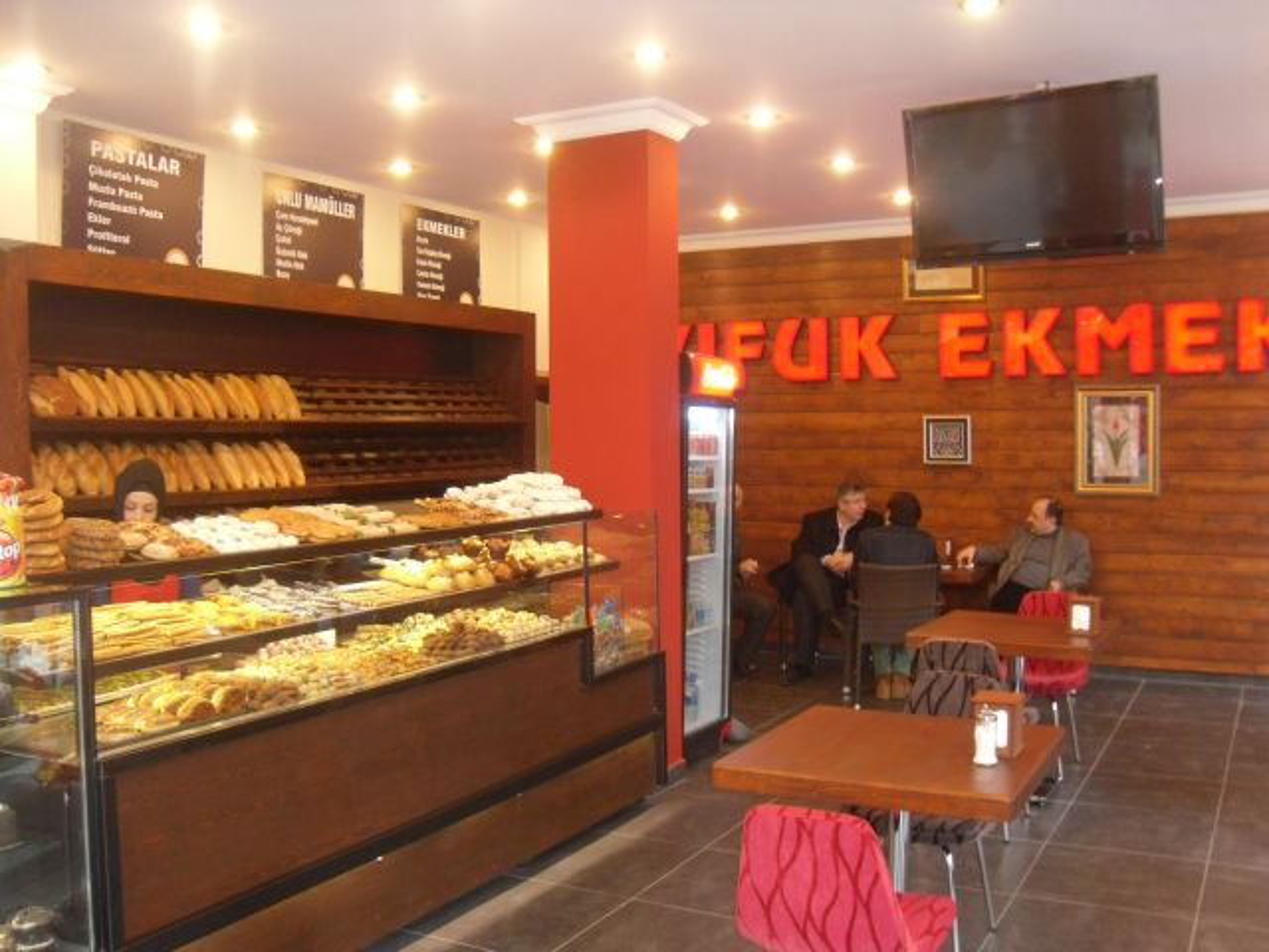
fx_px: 1246
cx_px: 634
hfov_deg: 54.0
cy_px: 476
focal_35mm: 34
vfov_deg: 41.8
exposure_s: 1/45
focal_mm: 6
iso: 400
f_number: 2.8
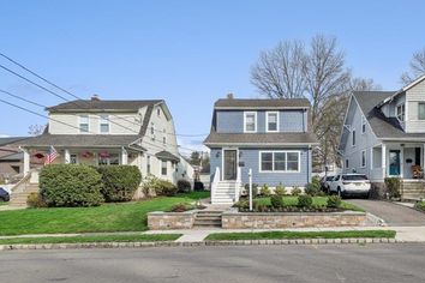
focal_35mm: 24
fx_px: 283
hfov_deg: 72.7
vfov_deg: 52.1
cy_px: 190
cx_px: 261
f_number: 10
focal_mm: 17
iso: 100
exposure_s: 1/160
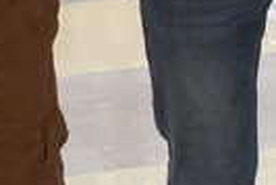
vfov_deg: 4.2
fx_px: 2487
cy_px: -211
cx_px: 735
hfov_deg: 6.0
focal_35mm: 324
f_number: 4.5
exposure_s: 1/160
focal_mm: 28
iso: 5000
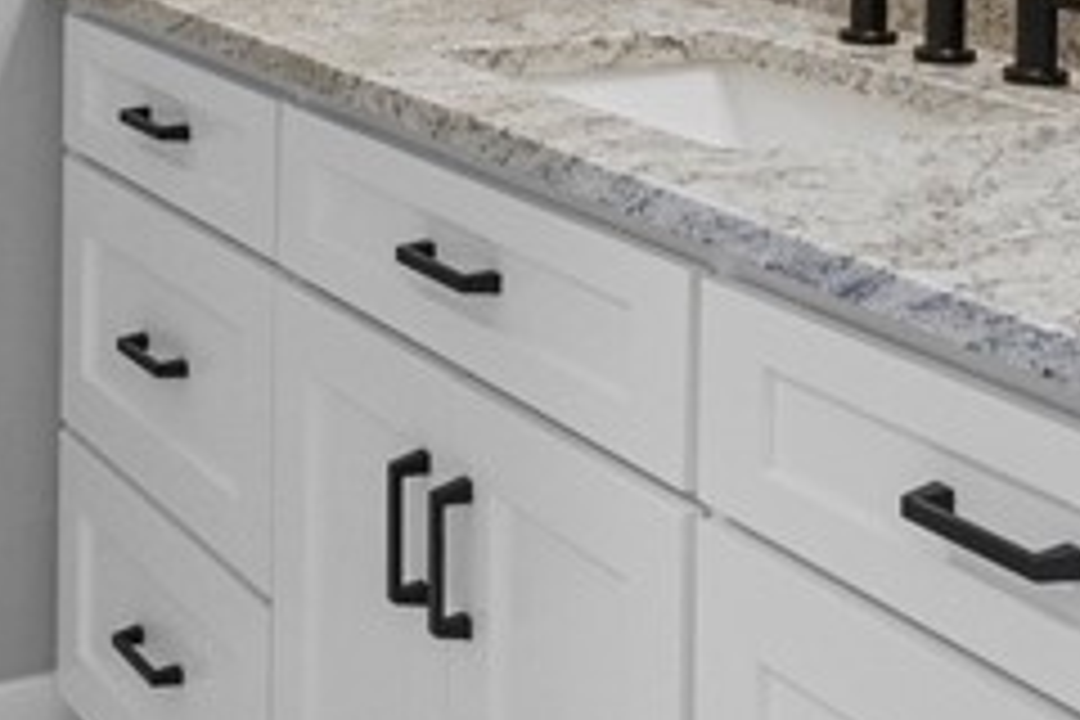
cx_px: 392
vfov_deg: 16.2
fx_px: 2310
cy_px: -367
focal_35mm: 77
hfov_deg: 26.2
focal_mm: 17
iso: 2000
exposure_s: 1/10
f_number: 7.1
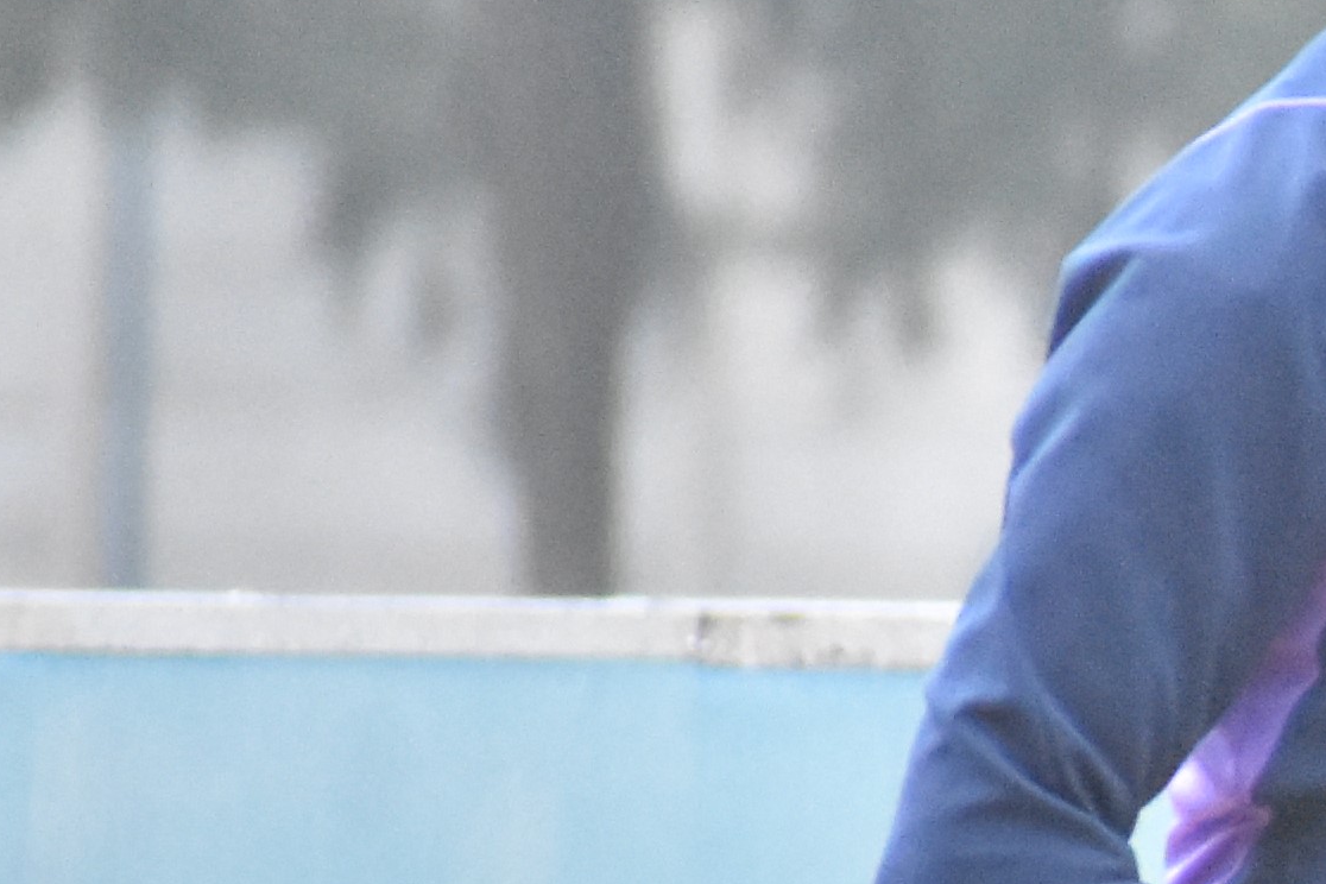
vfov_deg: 0.8
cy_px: 1212
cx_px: 2695
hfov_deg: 1.3
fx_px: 60218
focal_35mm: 1635
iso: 4000
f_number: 6
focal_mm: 240
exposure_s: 1/640
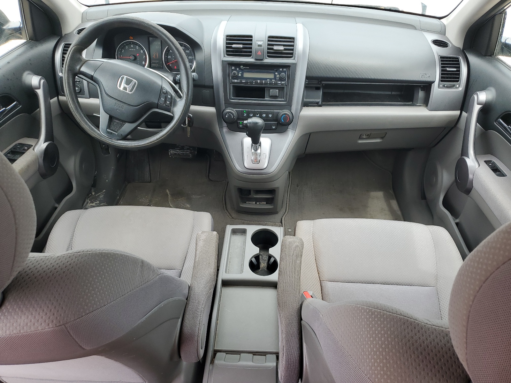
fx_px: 384
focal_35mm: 26
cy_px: 192
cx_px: 256
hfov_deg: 67.3
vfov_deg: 53.1
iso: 50
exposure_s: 1/263
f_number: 1.5
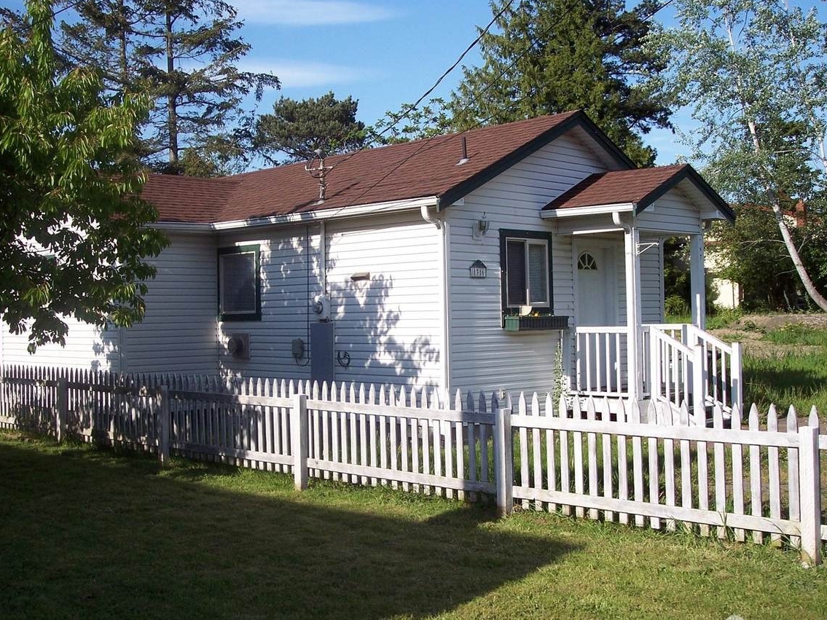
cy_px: 305
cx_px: 372
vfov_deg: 32.9
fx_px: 1051
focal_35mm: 44
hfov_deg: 42.9
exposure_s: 1/500
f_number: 4
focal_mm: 8
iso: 100
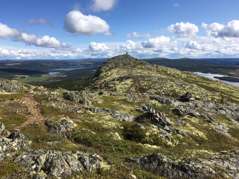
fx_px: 200
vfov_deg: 48.2
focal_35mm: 29
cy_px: 90
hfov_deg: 61.7
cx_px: 120
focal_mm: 4.15
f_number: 2.2
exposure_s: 1/1923
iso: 25
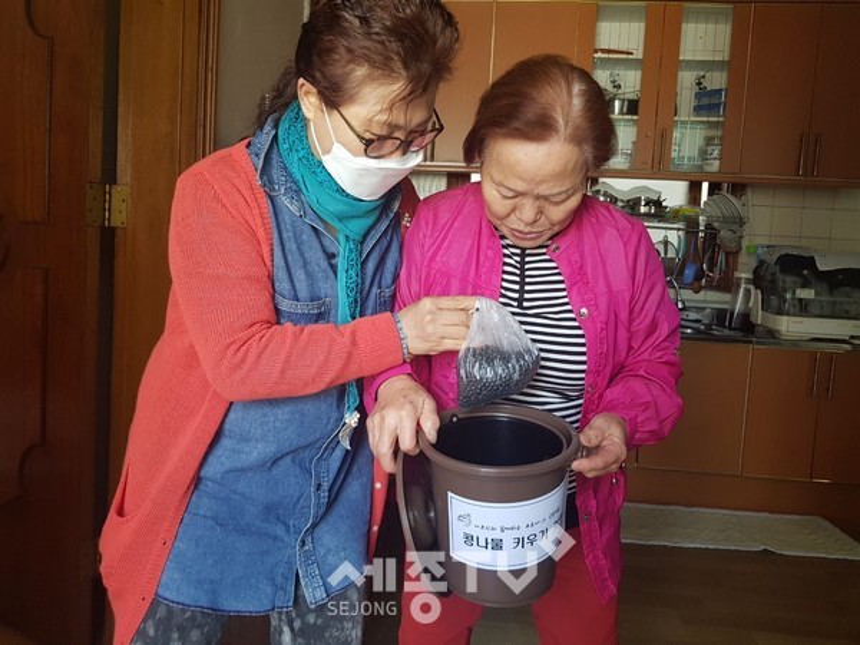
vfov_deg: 53.1
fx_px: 646
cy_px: 322
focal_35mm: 26
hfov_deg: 67.3
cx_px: 430
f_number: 1.7
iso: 100
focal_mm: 4.2
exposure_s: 1/60.2
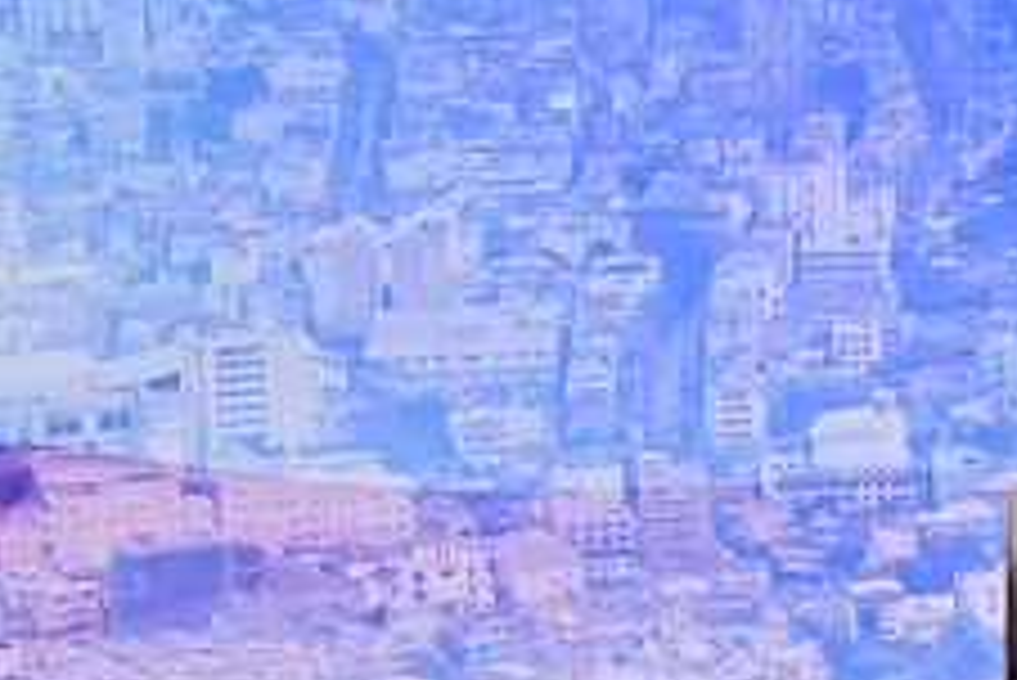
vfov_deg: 2.8
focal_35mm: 488
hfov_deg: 4.2
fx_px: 13794
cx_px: 1580
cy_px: 259
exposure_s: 1/500
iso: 1600
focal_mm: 92
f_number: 2.8
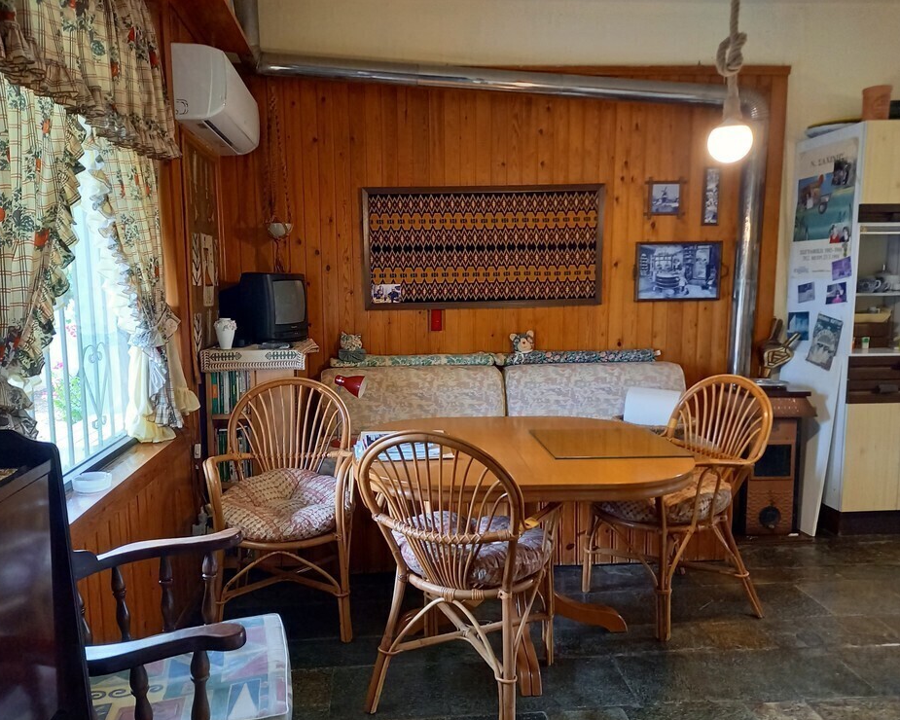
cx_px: 423
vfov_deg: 53.2
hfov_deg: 64.0
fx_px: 719
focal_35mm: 27
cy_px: 373
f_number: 1.8
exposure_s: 1/33
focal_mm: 4.65
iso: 320
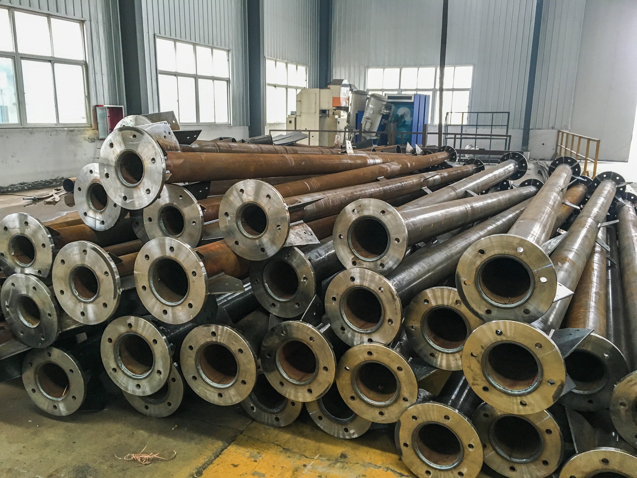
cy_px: 239
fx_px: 534
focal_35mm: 29
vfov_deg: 48.2
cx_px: 318
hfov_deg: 61.7
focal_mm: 4.15
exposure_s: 1/33
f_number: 2.2
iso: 160
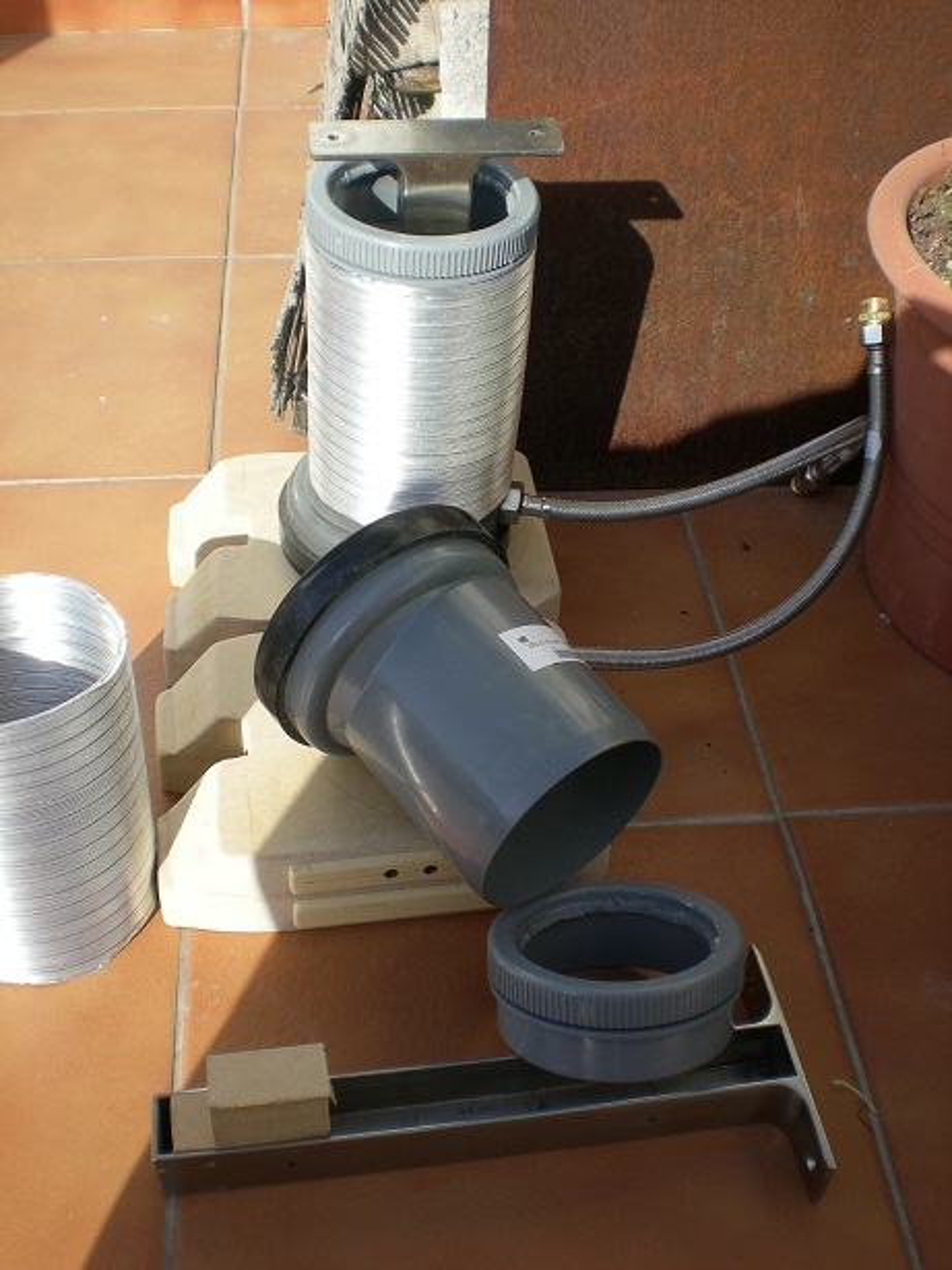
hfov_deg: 37.7
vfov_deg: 49.0
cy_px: 635
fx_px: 1394
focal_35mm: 38
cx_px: 476
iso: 50
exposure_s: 1/258
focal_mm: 6.3
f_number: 4.6
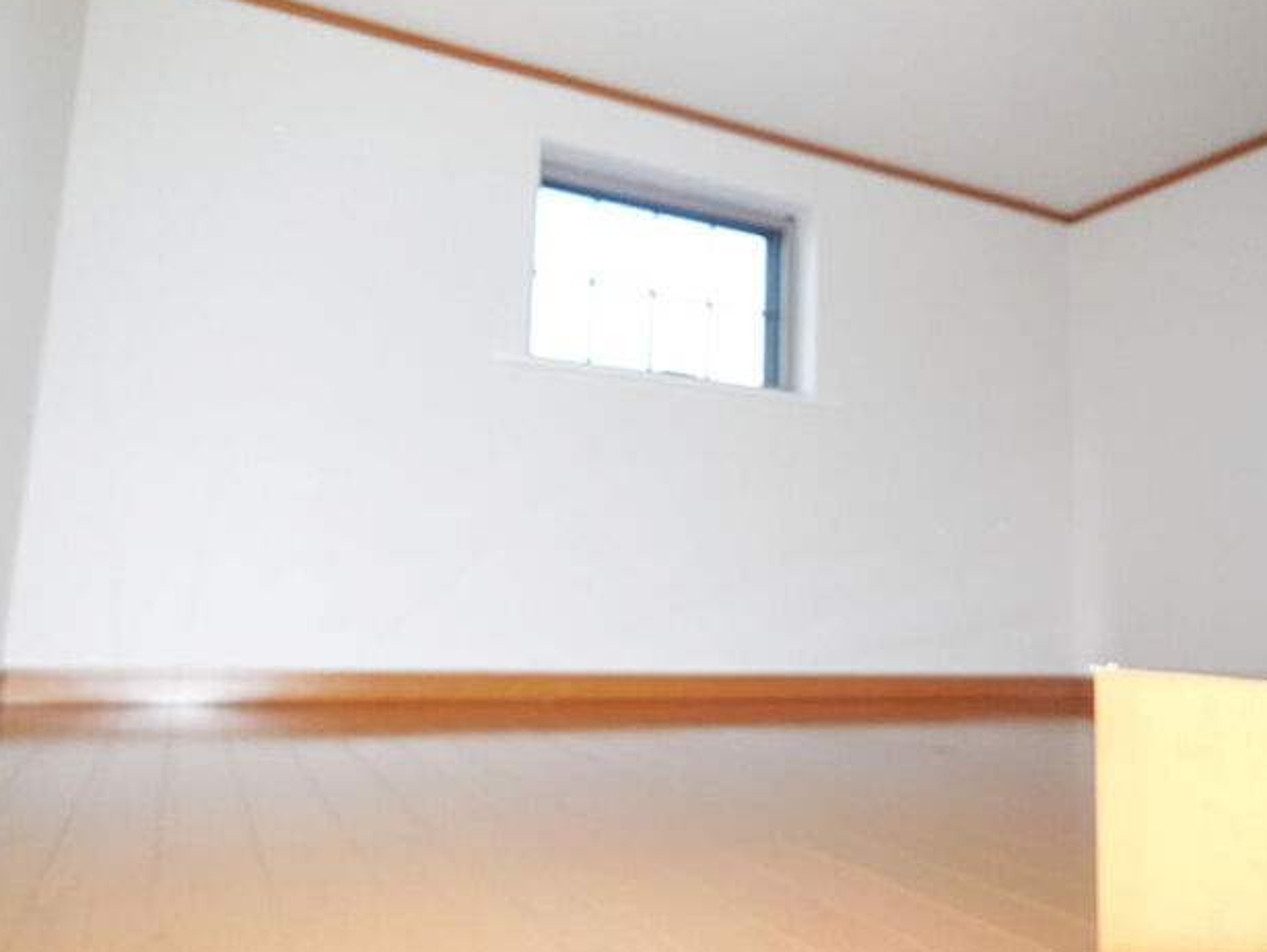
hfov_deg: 67.3
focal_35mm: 26
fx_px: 952
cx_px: 653
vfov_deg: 53.1
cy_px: 468
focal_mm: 4.5
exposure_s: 1/25
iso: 220
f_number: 3.1
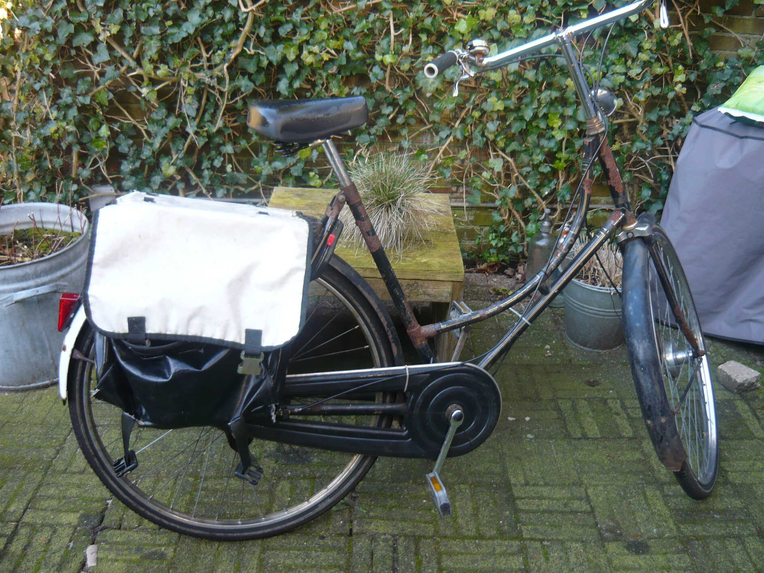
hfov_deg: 52.6
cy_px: 279
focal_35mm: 35
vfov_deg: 40.7
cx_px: 382
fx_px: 772
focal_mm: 5.5
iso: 100
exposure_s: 1/50
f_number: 2.8
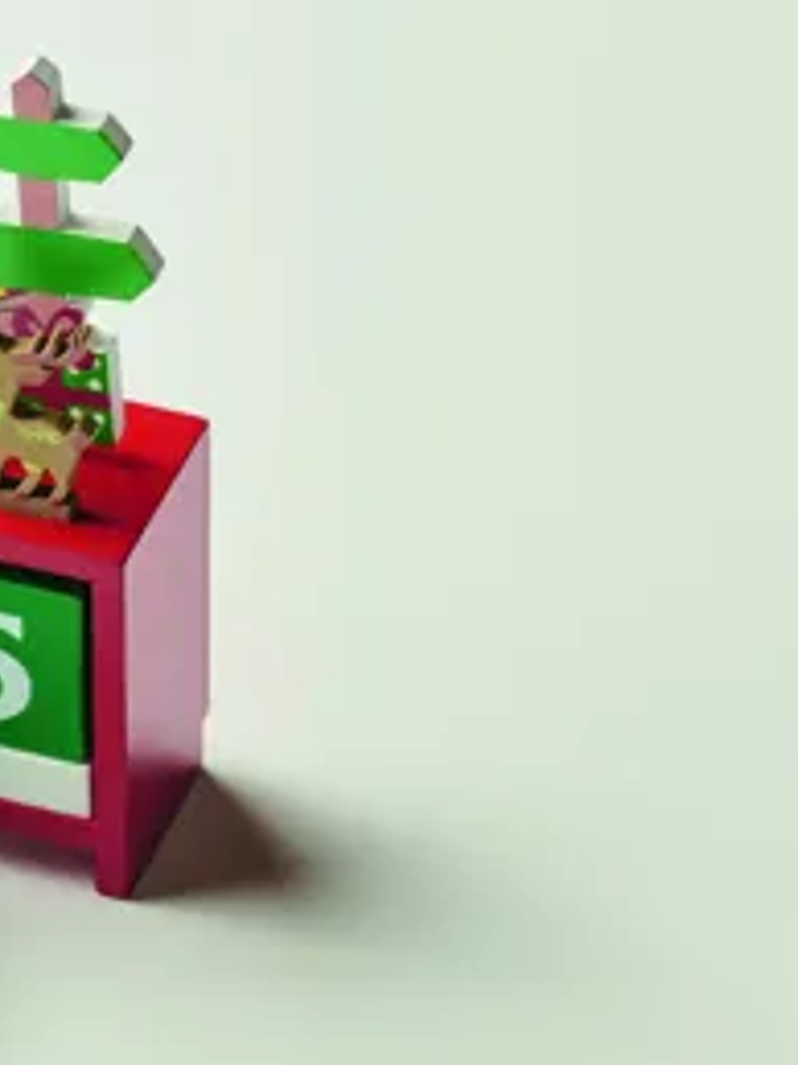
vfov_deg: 10.1
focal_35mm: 195
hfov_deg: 7.6
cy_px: 479
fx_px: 5999
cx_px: -103
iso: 125
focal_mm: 105
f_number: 14
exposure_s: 1/125
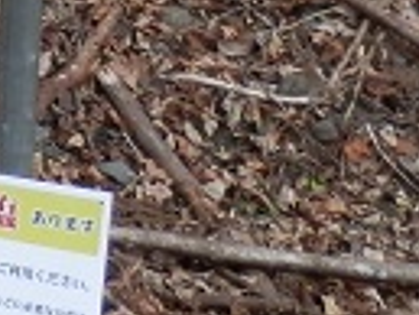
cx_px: -695
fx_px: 1878
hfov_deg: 10.4
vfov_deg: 9.2
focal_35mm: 155
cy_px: -211
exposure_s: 1/60
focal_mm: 4.5
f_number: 3
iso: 80
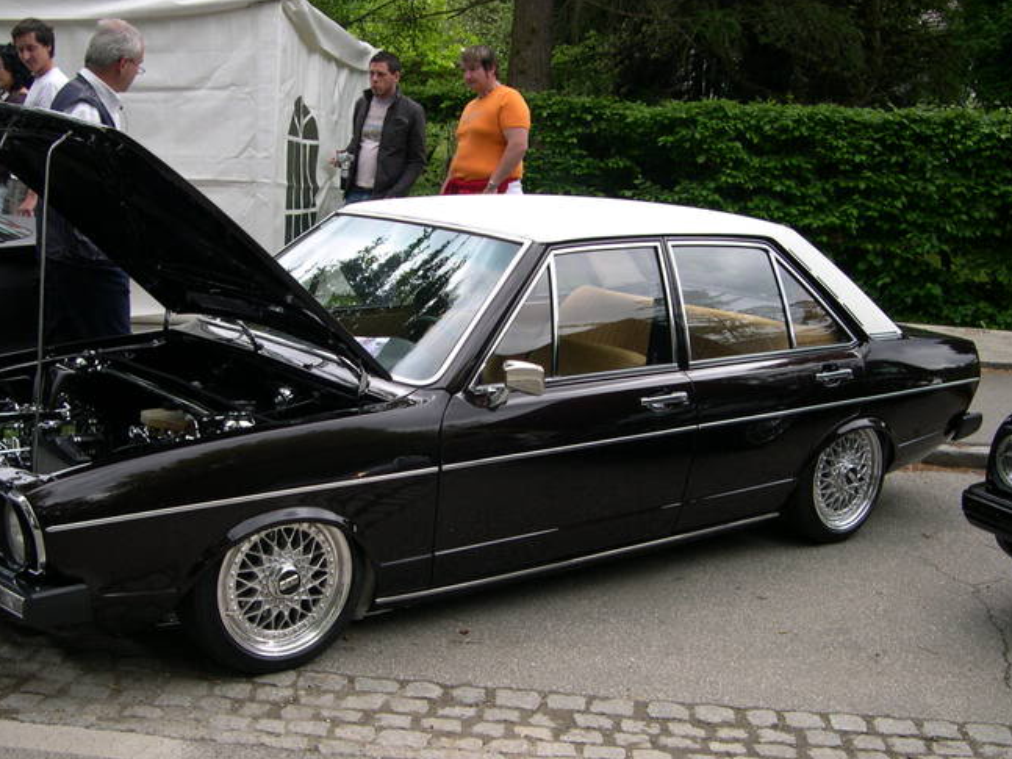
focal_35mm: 47
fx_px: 1374
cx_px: 421
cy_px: 427
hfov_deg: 40.3
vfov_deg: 30.8
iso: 100
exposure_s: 1/167
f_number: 2.8
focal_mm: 8
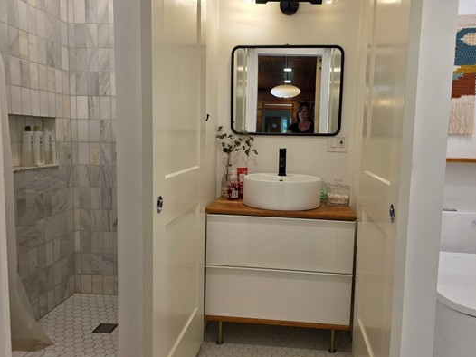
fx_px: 385
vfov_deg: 49.7
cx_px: 258
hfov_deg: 63.4
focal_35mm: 28
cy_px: 181
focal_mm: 6.3
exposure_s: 1/120
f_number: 1.7
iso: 80
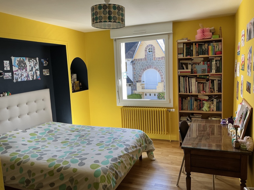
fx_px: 205
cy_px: 95
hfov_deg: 63.4
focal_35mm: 28
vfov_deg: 49.7
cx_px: 127
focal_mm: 3
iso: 20
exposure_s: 1/120
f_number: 1.8
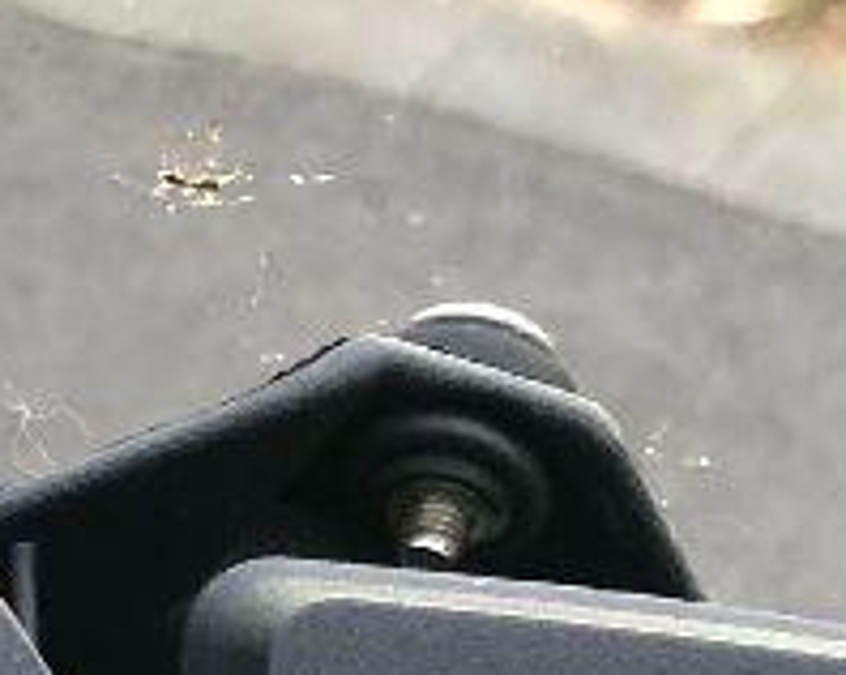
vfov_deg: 8.3
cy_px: 1346
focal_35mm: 177
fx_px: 4427
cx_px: -461
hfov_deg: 10.5
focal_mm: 3.99
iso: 40
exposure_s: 1/30
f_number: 1.8
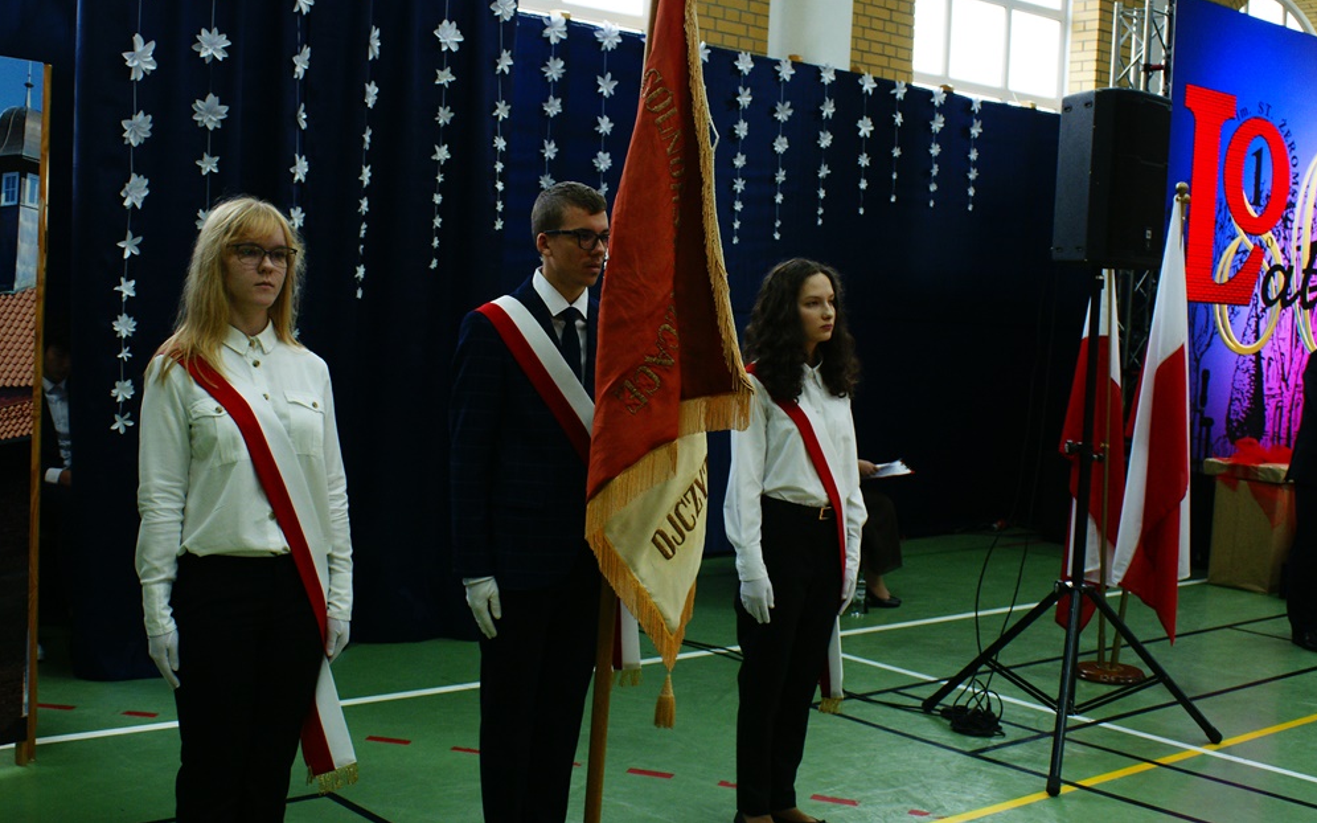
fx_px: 1543
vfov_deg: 29.8
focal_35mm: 43
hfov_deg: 46.2
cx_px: 660
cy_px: 383
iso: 800
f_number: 5.6
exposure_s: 1/50
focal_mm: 28
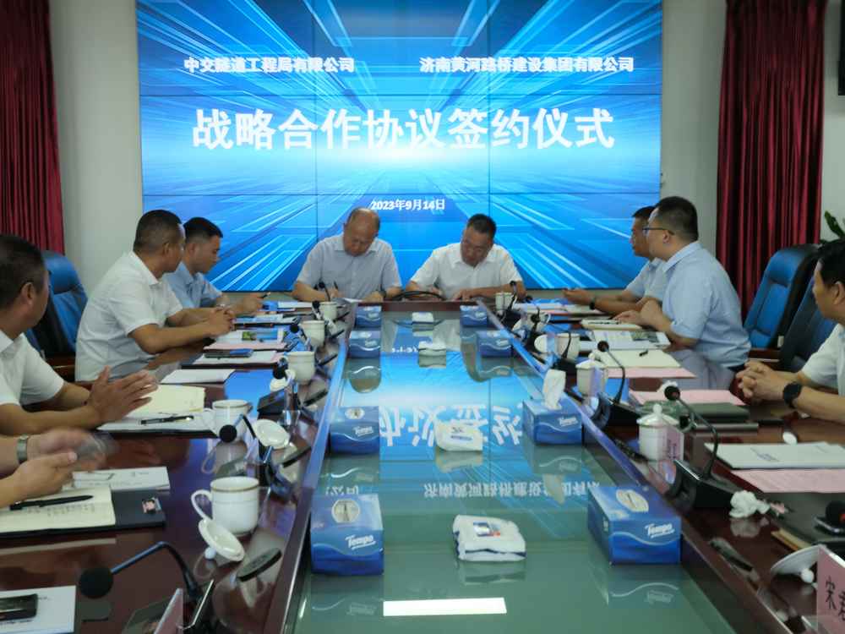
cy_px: 317
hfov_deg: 37.5
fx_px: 1245
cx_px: 422
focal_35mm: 51
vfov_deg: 28.6
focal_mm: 64
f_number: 32
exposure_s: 1/7.5
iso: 6400
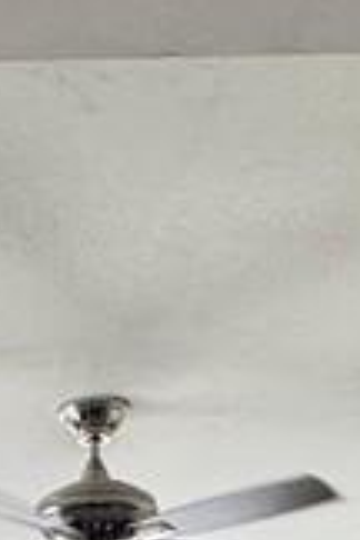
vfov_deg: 15.0
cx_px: -27
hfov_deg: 14.5
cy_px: 1243
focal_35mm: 92
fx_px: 1380
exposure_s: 1/105
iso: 40
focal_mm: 2.22
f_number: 2.2
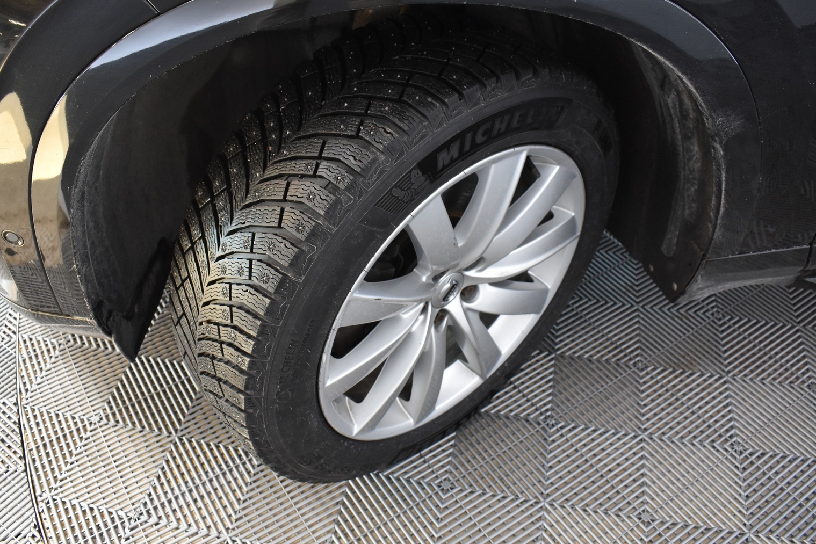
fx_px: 725
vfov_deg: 41.1
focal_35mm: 32
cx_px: 387
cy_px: 274
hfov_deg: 58.7
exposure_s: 1/25
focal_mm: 20
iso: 1250
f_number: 5.6
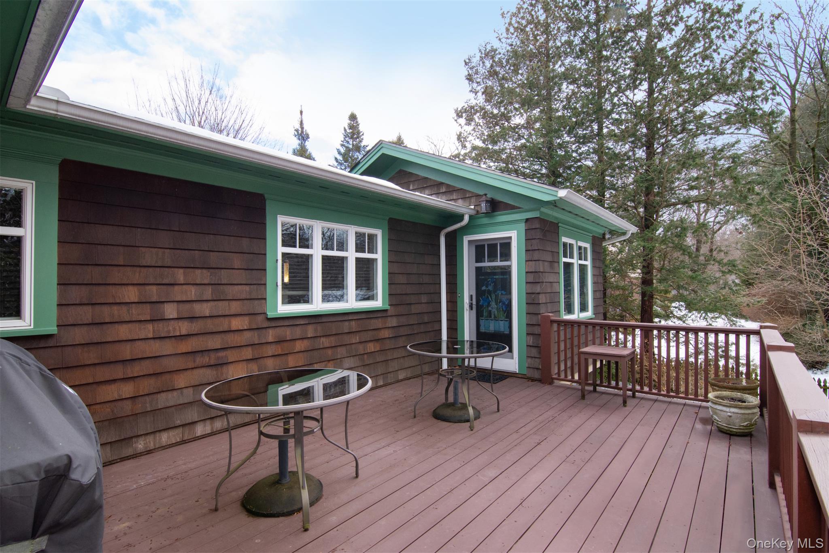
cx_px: 414
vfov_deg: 72.0
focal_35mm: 16
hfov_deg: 95.0
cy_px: 276
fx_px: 380
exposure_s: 1/200
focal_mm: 11
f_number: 11
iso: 800
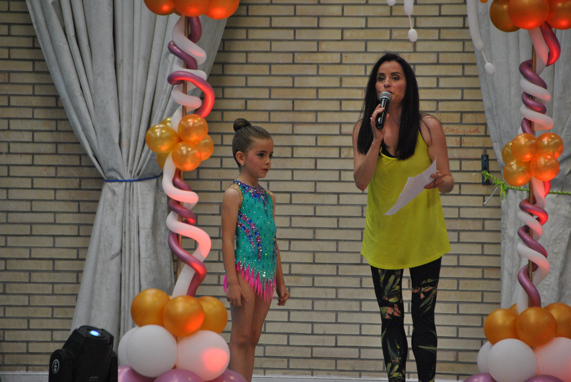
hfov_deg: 6.9
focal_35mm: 300
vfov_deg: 4.6
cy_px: 191
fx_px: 4764
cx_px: 286
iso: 800
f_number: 6.3
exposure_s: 1/160
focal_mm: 200
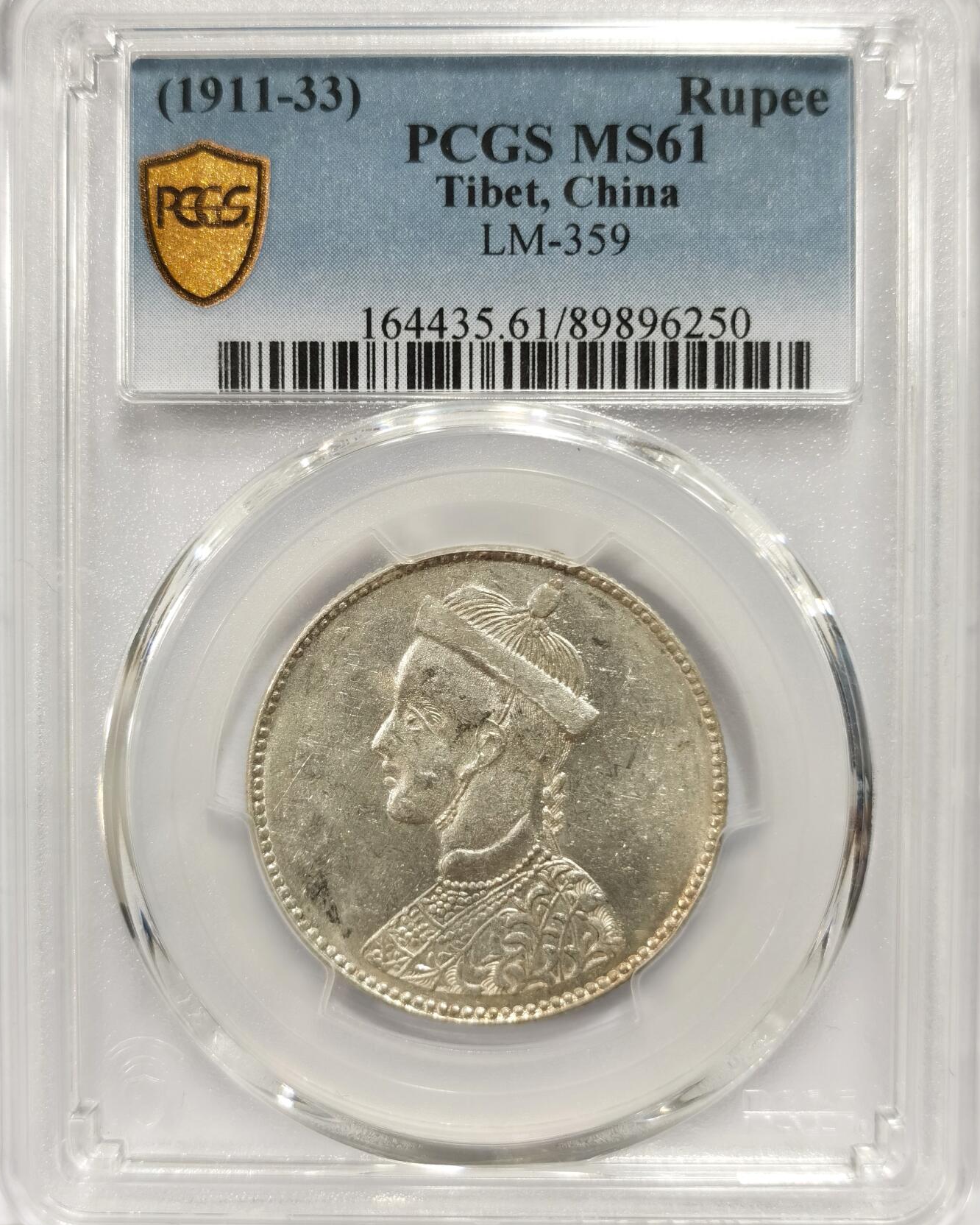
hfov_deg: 26.7
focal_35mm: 57
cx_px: 491
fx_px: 2066
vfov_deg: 33.0
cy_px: 599
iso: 100
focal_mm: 5.56
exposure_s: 1/100
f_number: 16
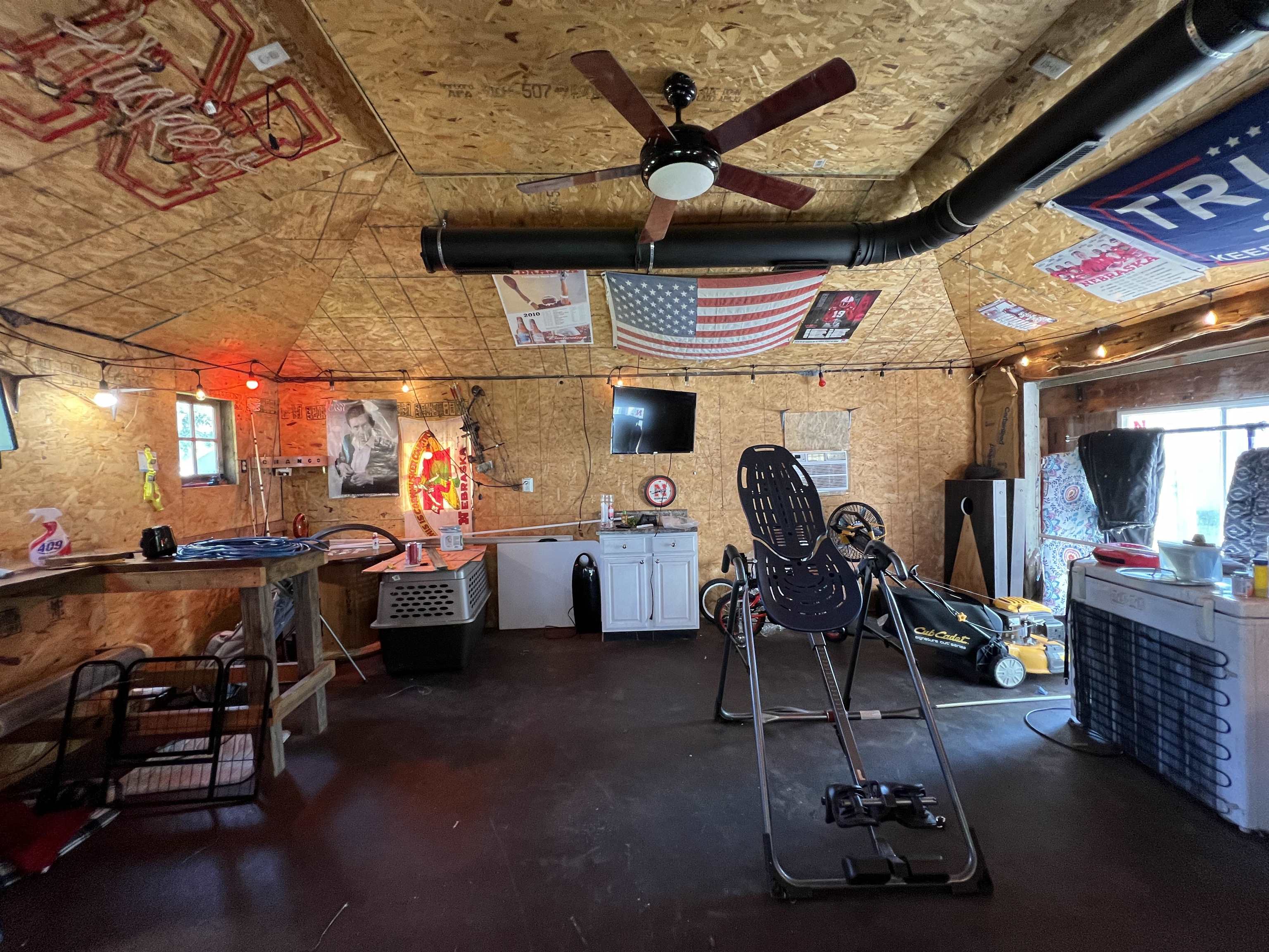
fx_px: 477
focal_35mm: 13
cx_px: 634
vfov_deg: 89.9
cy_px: 476
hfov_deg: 106.2
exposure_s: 1/60
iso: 250
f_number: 1.8
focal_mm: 1.57
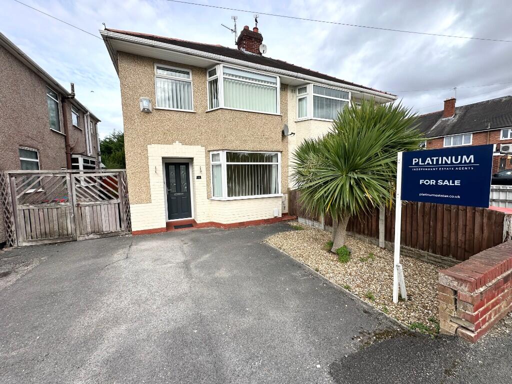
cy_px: 192
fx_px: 207
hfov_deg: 102.1
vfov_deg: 85.7
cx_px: 256
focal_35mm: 14
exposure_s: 1/1014
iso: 40
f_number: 2.2
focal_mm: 2.22
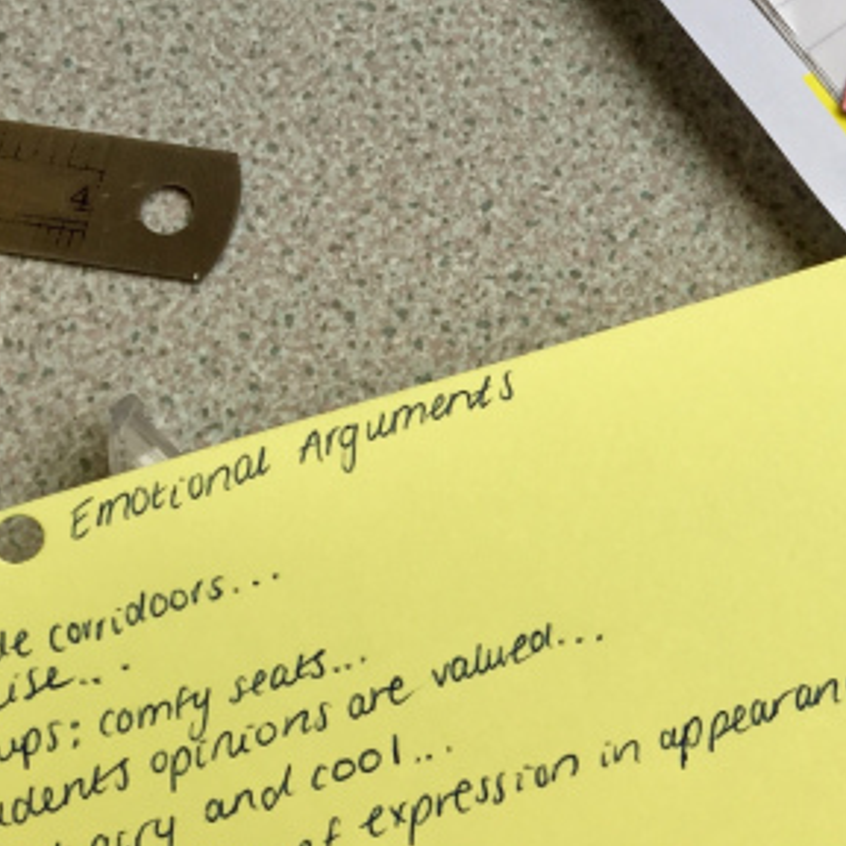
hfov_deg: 21.8
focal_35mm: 72
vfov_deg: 24.0
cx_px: 1072
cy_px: 373
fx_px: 1991
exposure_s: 1/177
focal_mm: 4.15
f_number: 2.2
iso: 32
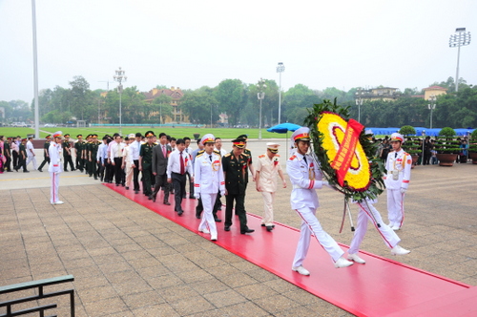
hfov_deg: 59.6
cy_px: 158
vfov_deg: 41.6
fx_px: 417
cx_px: 238
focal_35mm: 32
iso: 500
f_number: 5.6
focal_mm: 21
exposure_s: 1/100
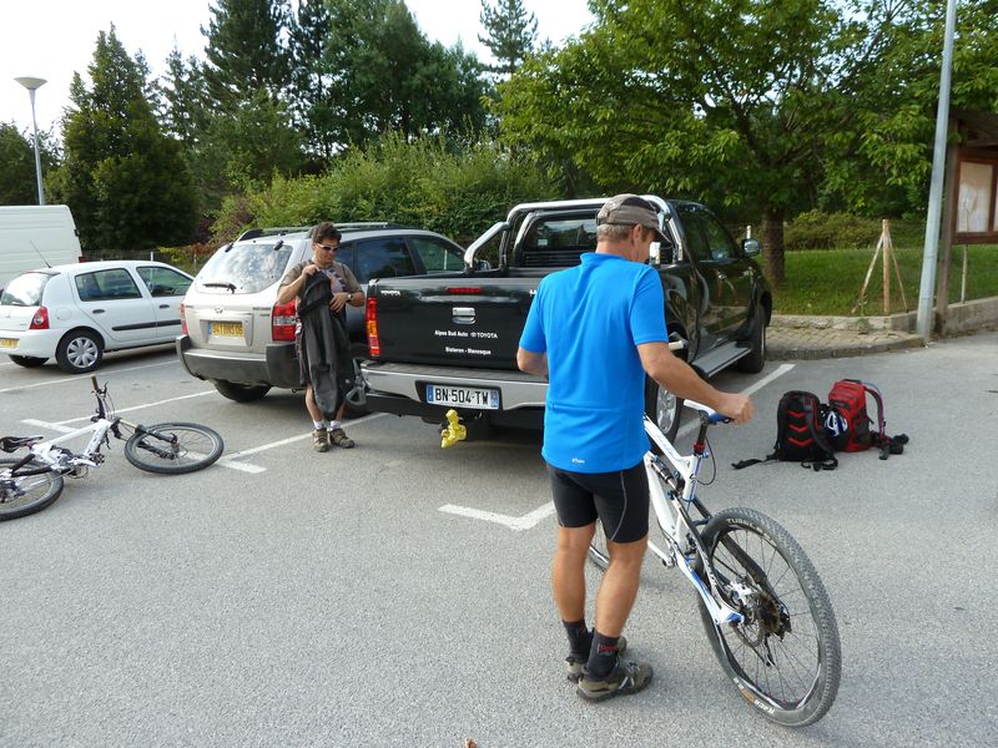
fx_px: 721
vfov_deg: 54.9
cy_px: 374
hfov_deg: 69.4
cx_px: 499
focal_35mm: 25
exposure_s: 1/125
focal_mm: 4.1
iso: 80
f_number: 4
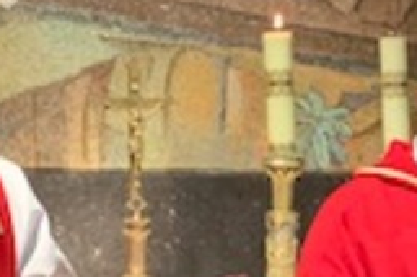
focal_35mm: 135
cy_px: 281
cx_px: 368
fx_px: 1562
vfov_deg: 10.0
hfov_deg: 15.1
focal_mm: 4.25
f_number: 1.8
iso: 320
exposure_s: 1/50
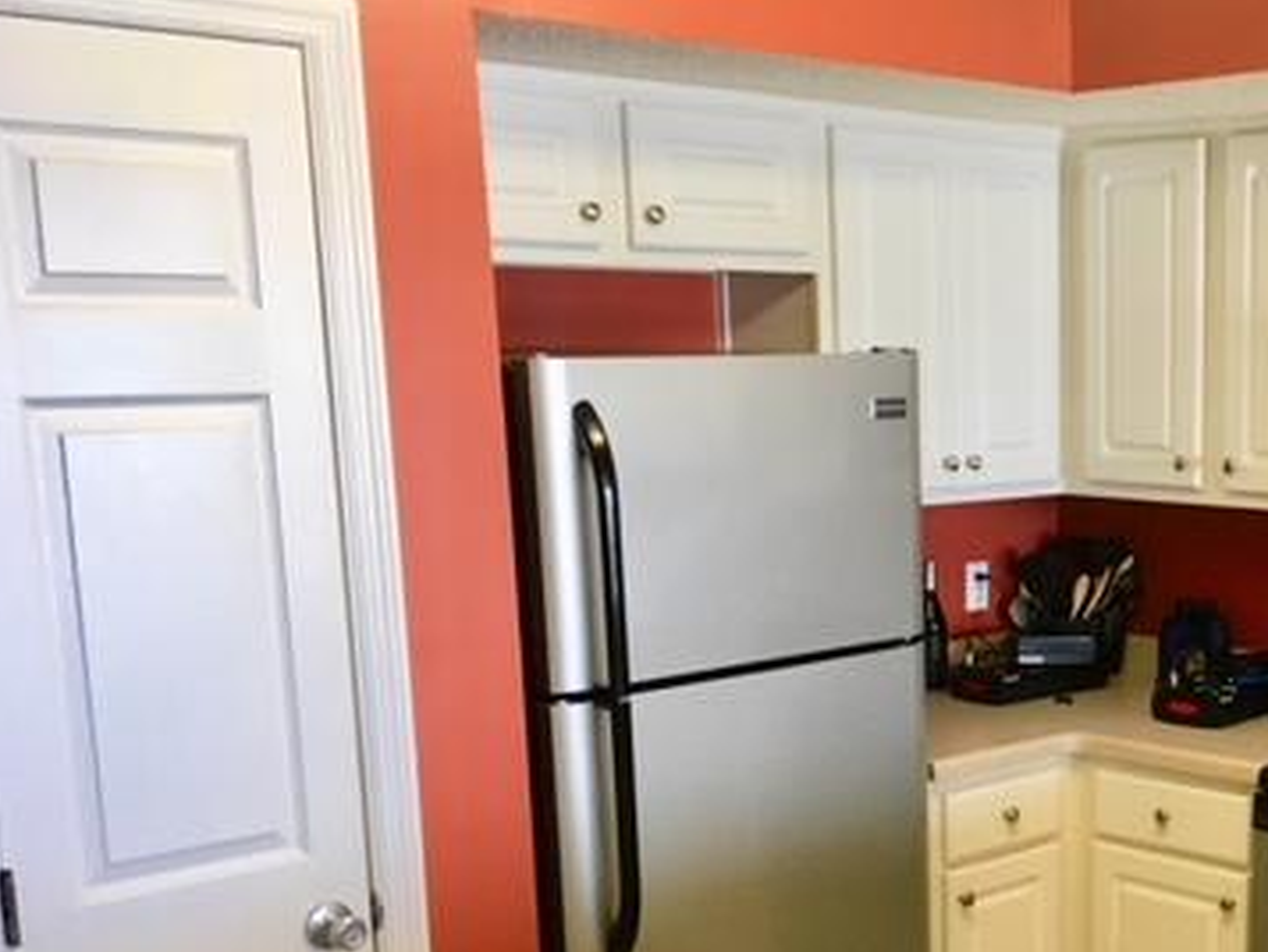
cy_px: 735
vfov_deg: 27.6
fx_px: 1905
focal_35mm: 52
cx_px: 1105
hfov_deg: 35.0
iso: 100
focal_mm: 4.15
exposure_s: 1/30
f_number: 2.2
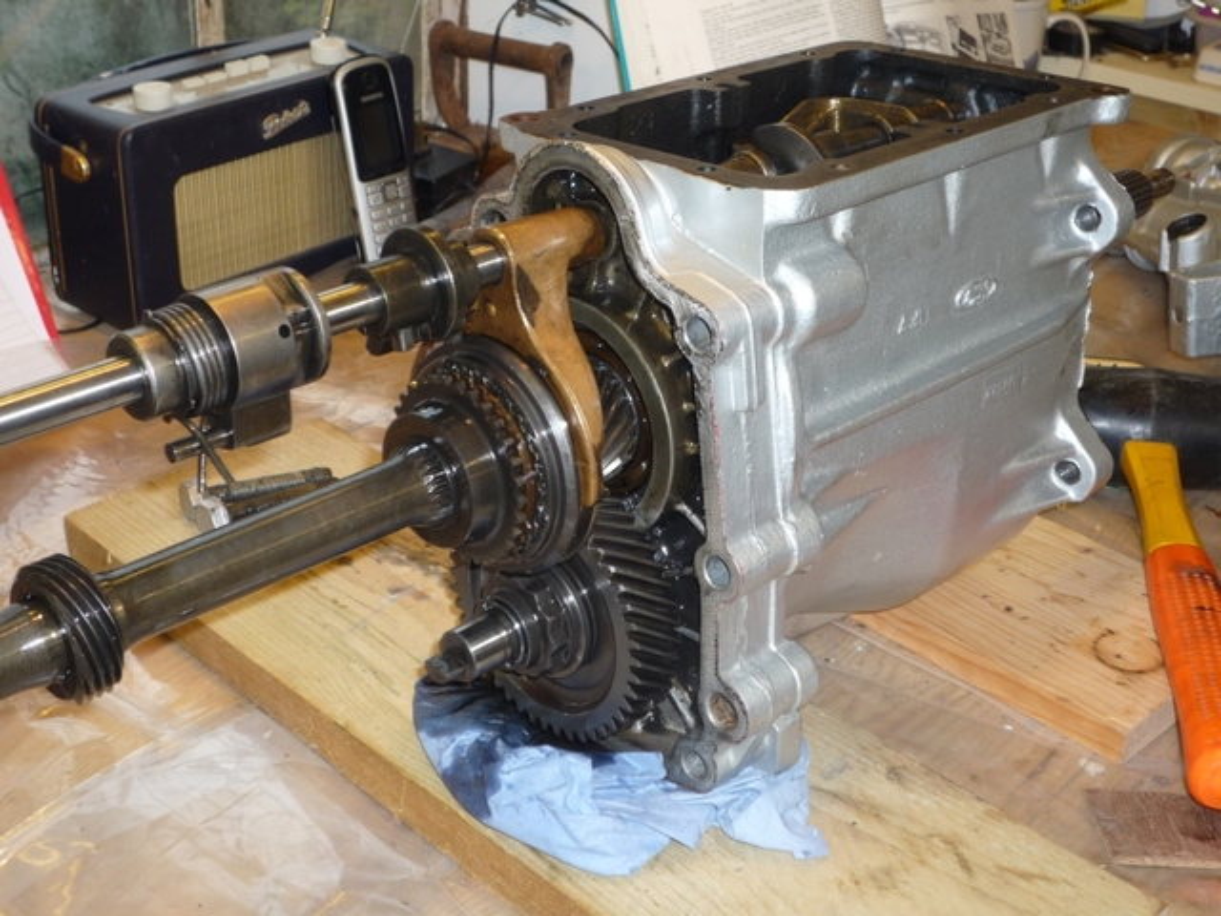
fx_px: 1764
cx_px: 610
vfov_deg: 29.1
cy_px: 458
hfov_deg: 38.2
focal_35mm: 50
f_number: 4.3
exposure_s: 1/40
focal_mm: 8.8
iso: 100
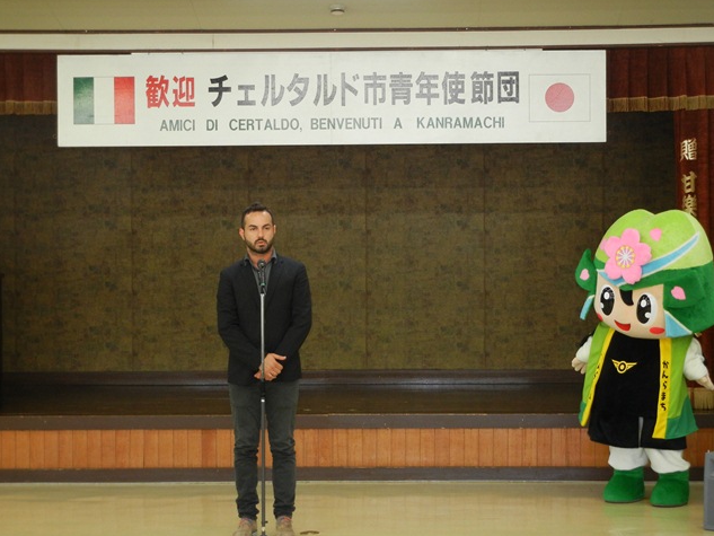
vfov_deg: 16.4
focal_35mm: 90
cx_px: 356
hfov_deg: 21.8
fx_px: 1857
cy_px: 267
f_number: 4.4
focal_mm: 16
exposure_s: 1/30
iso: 400
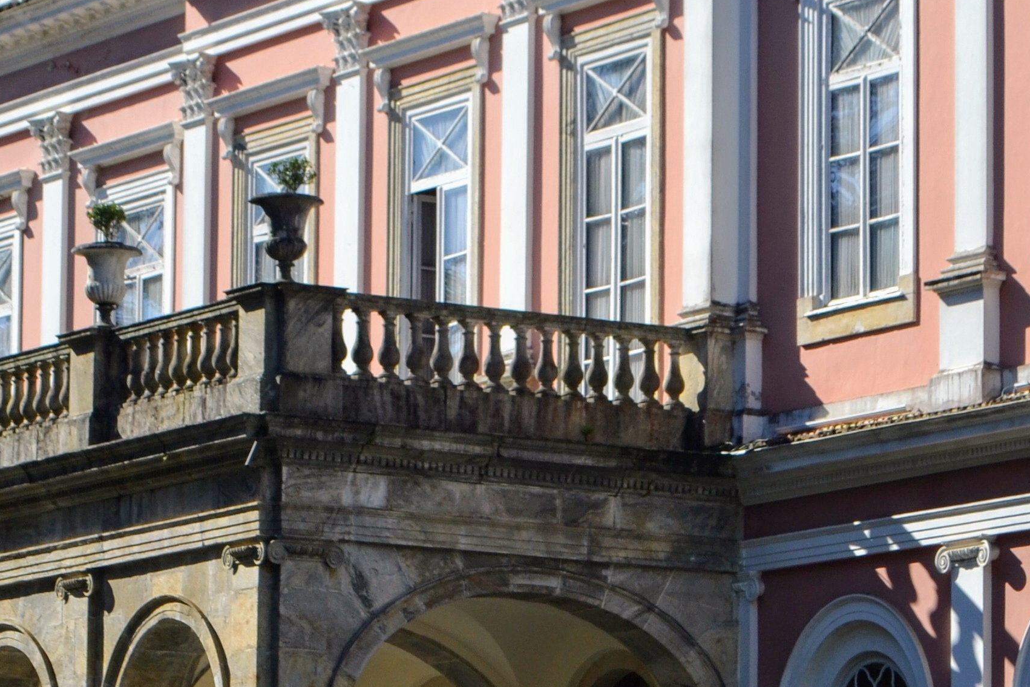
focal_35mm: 223
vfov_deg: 6.2
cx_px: 386
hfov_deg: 9.2
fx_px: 6390
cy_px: 390
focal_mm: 55
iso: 100
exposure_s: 1/250
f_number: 7.1
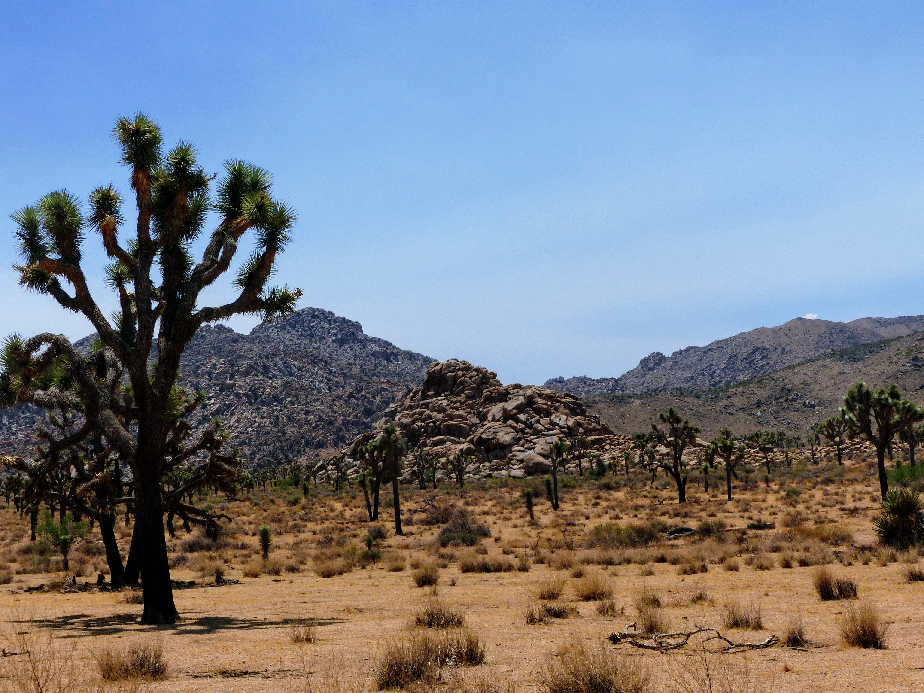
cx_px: 462
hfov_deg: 31.7
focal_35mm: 61
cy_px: 346
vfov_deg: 24.0
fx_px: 1628
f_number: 5.6
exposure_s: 1/1600
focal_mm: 10.9
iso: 100
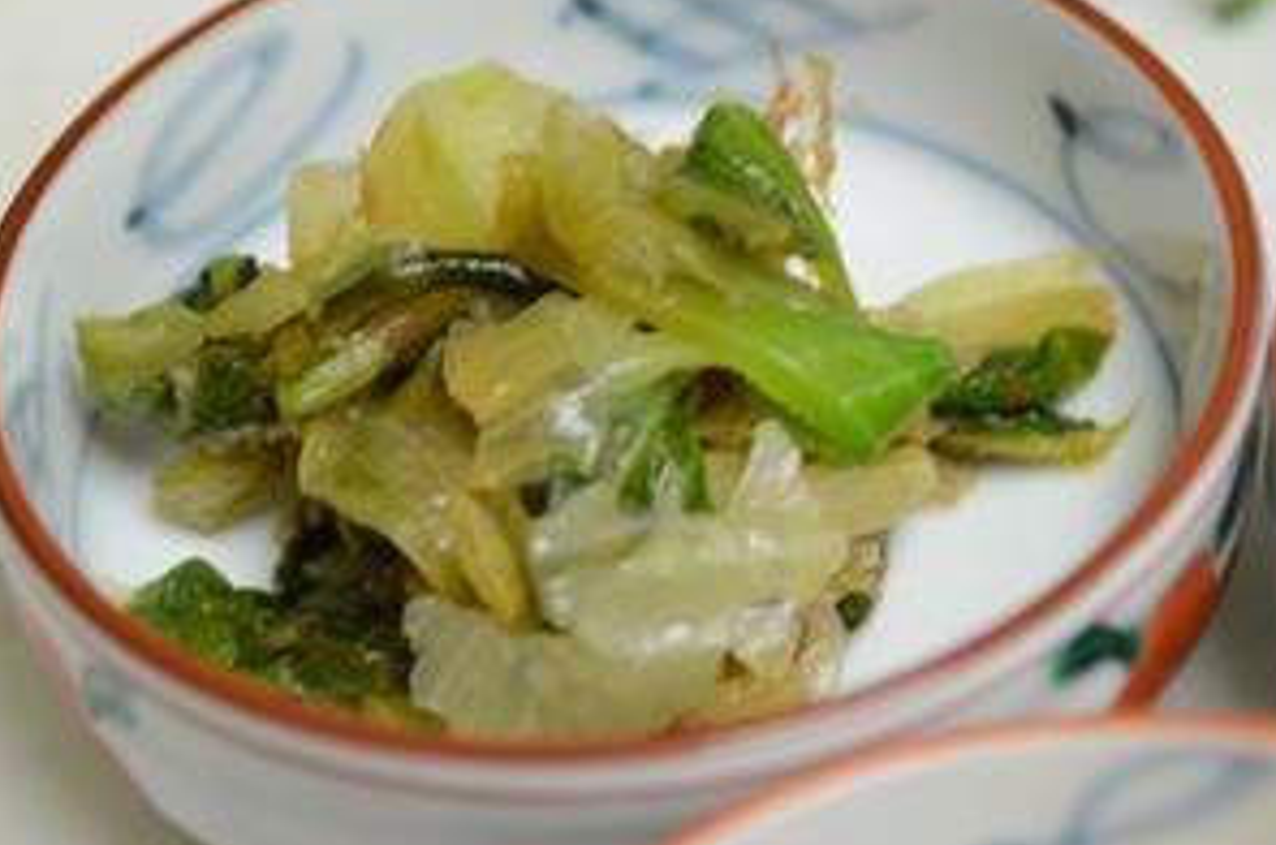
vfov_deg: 9.6
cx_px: 681
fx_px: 5022
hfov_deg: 14.5
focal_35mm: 142
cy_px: 451
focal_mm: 70
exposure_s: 1/25
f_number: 4
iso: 400
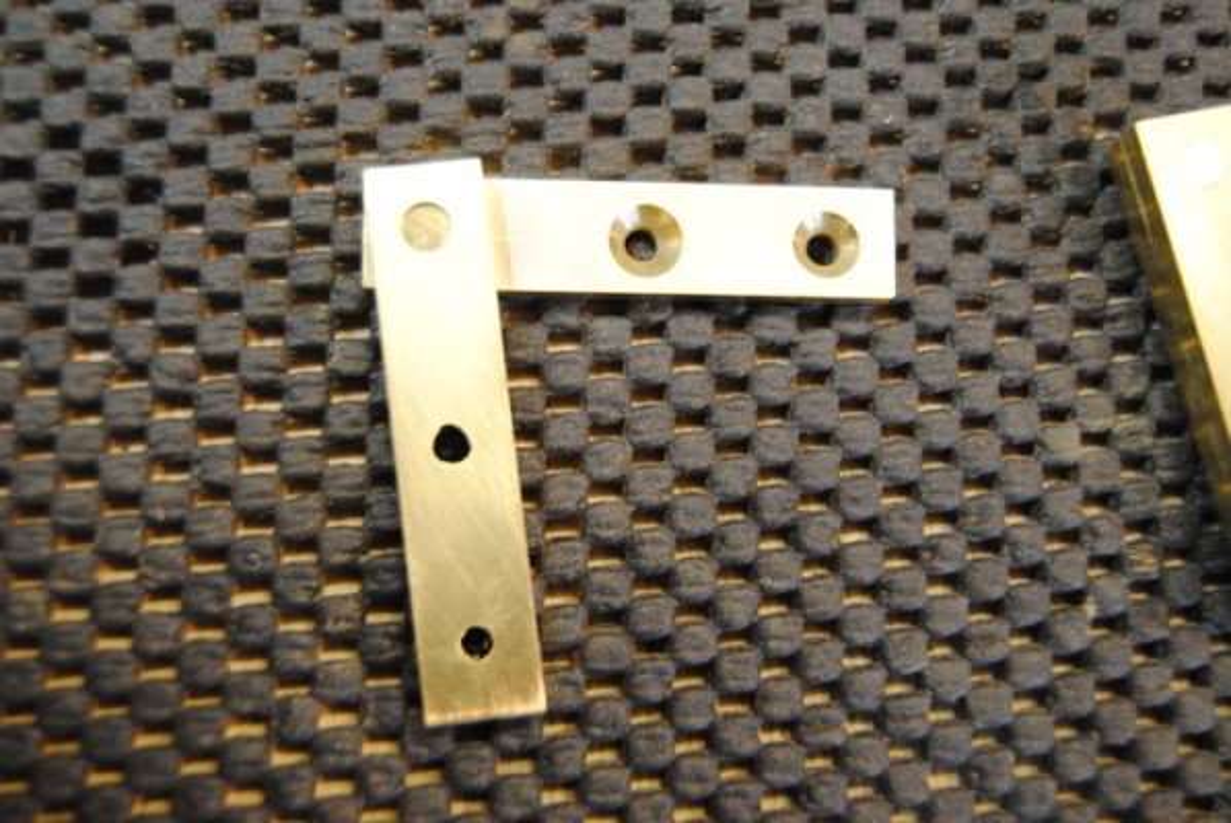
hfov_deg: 42.3
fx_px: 1592
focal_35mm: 46
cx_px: 616
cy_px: 412
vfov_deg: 29.0
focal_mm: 31
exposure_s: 1/13
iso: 400
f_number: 4.2
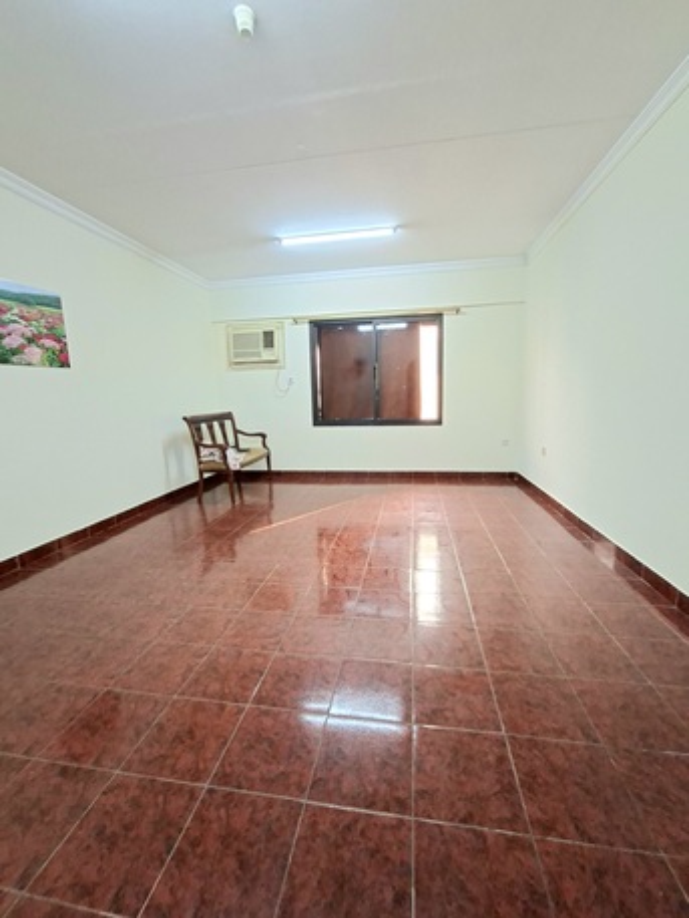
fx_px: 345
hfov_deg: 89.9
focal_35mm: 13
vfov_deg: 106.2
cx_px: 344
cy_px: 459
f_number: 2.2
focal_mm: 1.74
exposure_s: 1/24
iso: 400
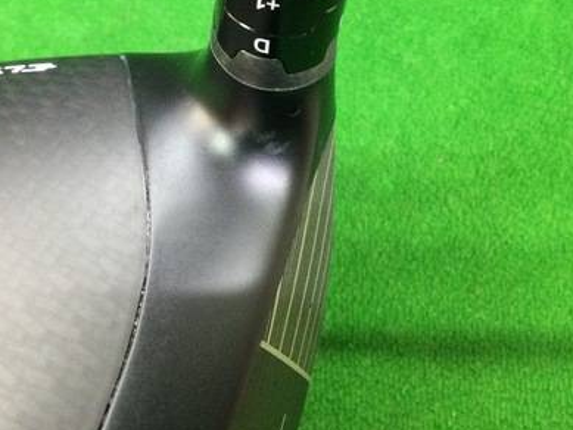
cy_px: 131
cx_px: 200
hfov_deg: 37.2
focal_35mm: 51
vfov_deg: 28.3
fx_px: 844
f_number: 2.4
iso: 200
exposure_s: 1/17
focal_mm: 3.3
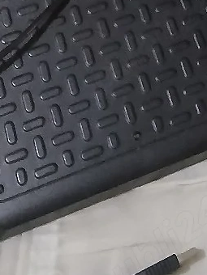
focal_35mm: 102
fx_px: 813
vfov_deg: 17.2
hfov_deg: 14.2
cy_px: -152
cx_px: 231
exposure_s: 1/16.7
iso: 1600
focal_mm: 3.98
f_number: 1.8
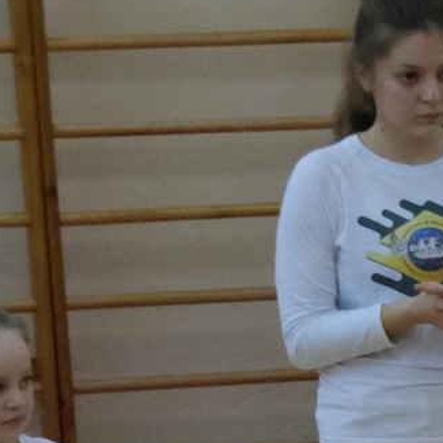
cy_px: 1052
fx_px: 3475
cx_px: 754
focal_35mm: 240
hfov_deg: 7.1
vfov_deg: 6.9
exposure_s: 1/320
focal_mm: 24.2
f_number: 4.4
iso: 3200
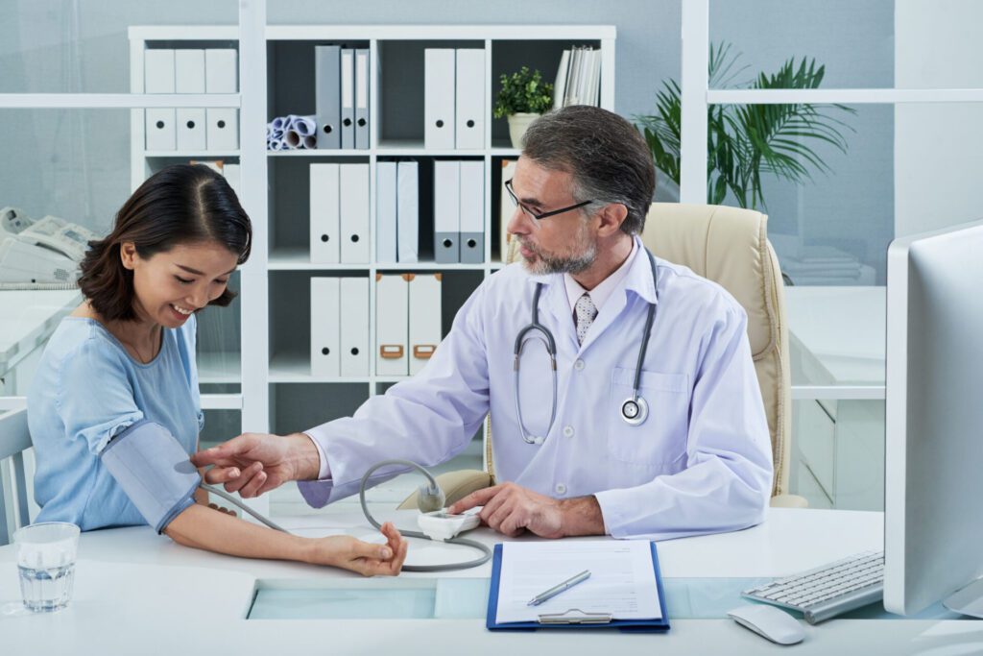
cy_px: 328
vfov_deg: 22.6
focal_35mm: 60
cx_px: 492
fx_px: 1638
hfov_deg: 33.4
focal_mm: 60
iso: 500
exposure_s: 1/250
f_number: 8
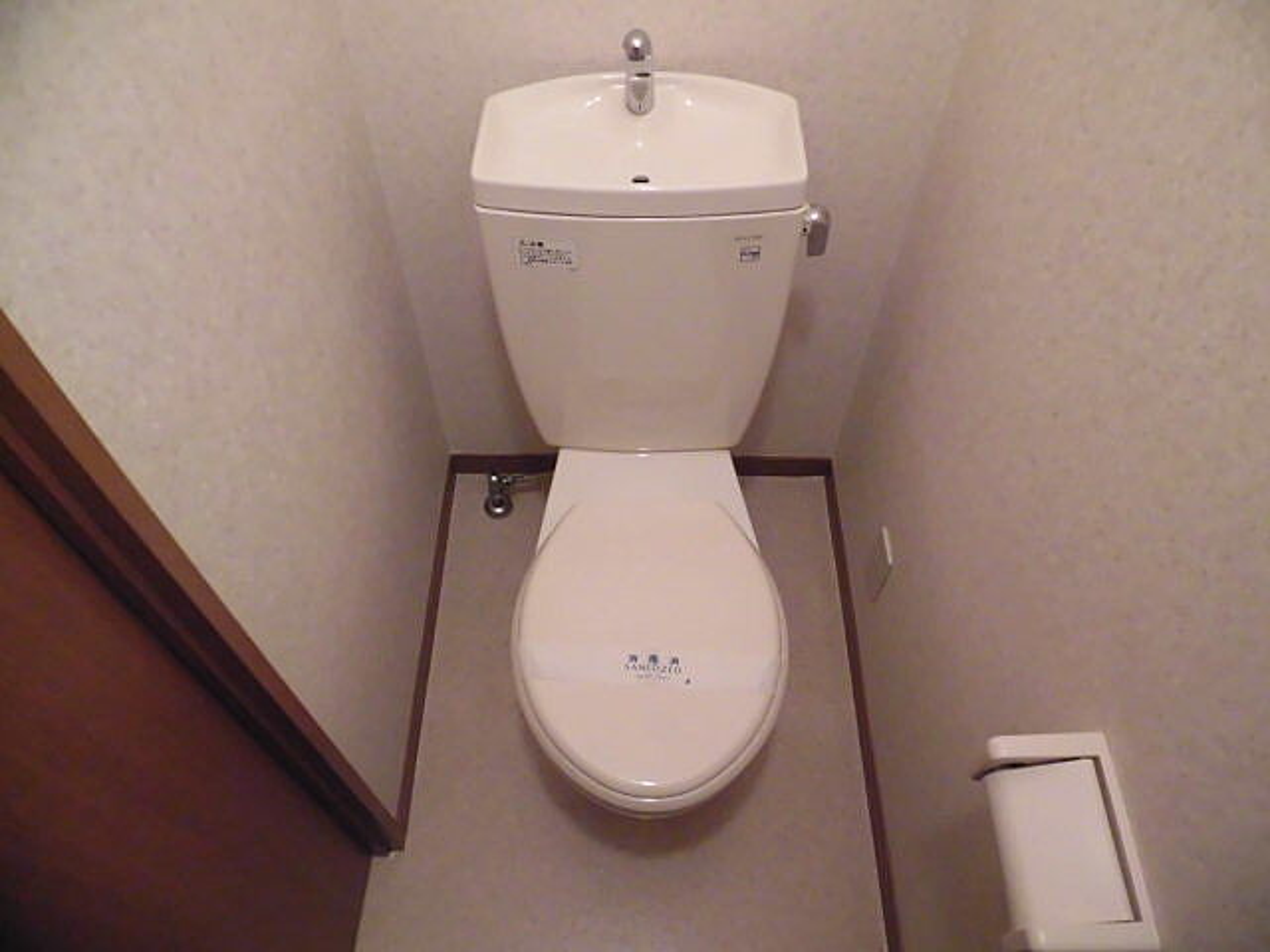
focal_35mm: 24
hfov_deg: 71.6
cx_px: 635
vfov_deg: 56.8
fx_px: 881
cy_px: 476
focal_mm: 4.3
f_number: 3.1
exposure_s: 1/15
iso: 800
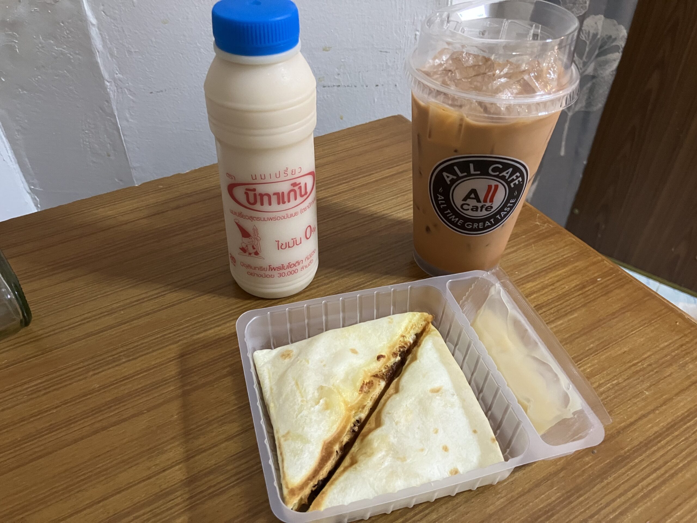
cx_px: 348
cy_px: 262
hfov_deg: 63.4
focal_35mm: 28
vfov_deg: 49.7
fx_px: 564
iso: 320
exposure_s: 1/33
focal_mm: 3.99
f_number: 1.8
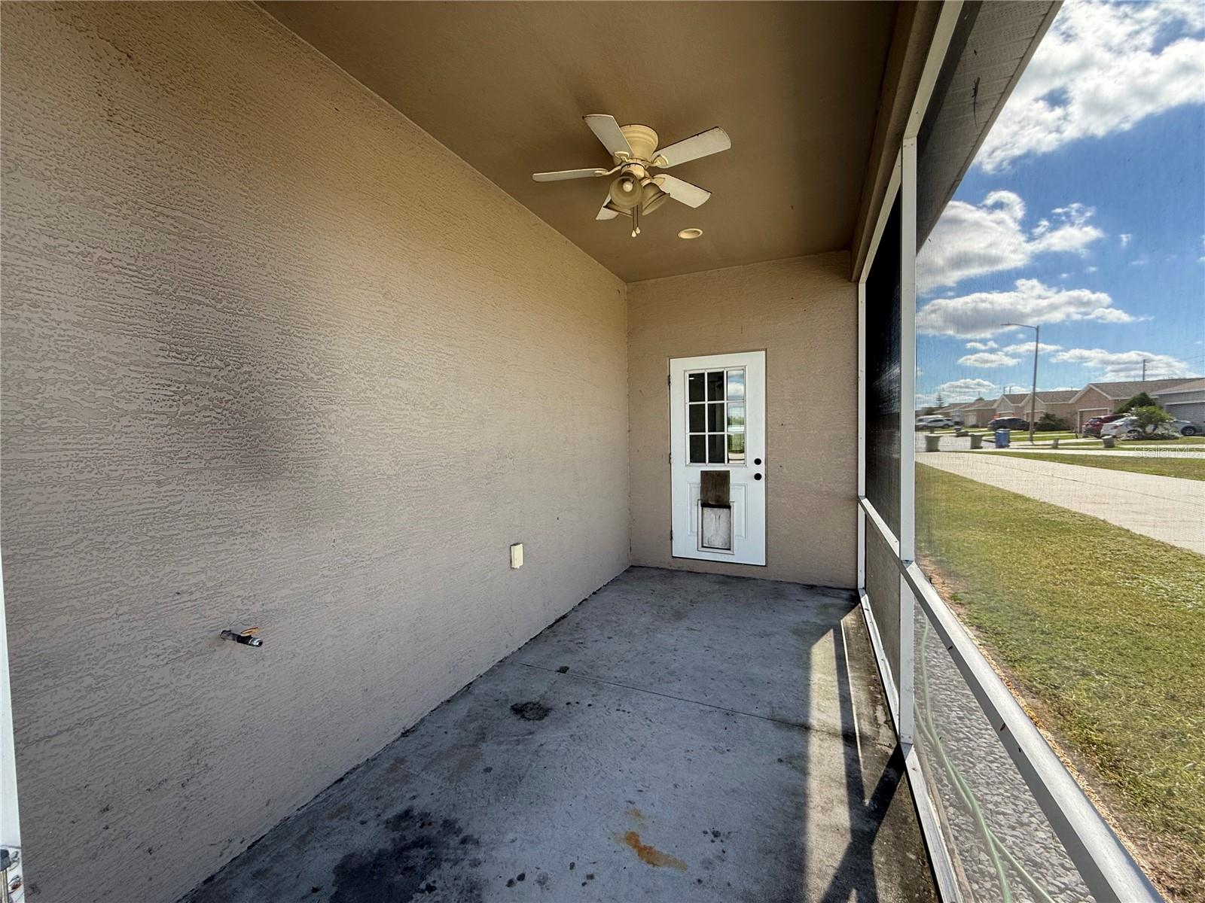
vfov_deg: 85.7
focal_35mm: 14
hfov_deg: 102.1
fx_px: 487
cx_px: 602
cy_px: 452
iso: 50
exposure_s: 1/355
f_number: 2.2
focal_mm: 2.22
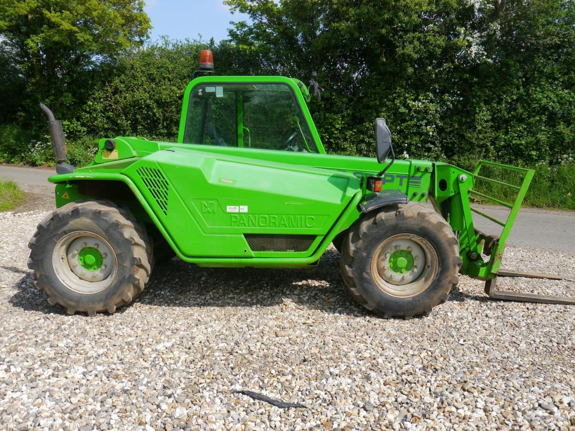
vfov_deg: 46.8
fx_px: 498
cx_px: 288
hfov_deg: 60.0
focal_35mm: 30
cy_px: 216
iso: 160
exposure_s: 1/400
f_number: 7.1
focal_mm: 15
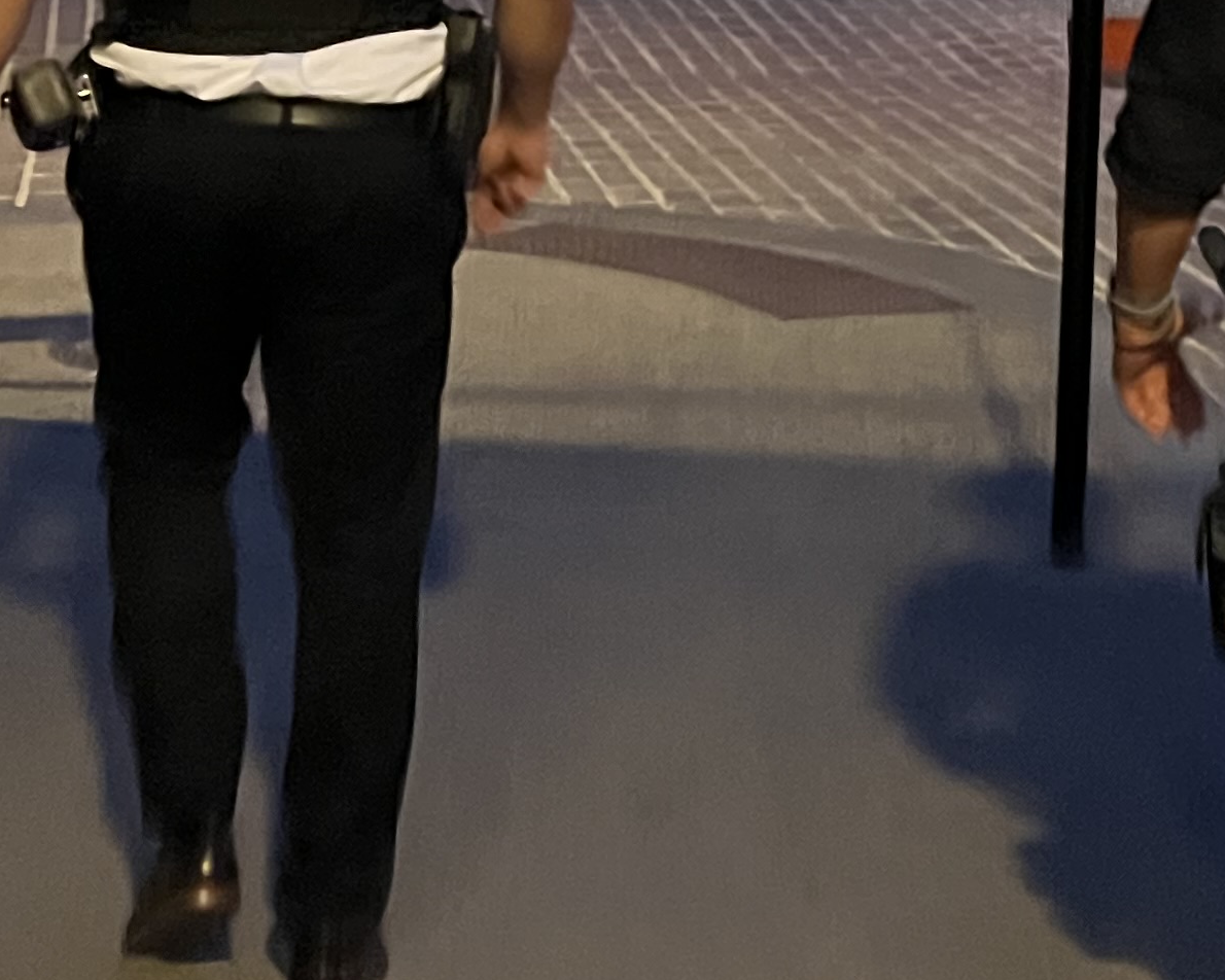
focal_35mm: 86
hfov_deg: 21.9
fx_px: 3118
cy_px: 95
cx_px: 1019
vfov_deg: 17.6
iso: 640
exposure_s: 1/30
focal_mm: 5.7
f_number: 1.5
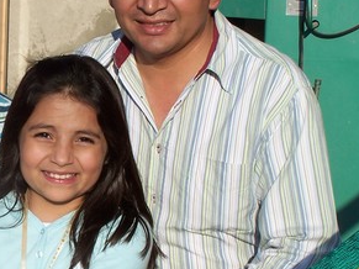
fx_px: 1710
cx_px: 7
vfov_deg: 9.0
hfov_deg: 11.9
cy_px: 160
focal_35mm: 165
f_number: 4.5
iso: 80
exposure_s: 1/750
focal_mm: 12.4
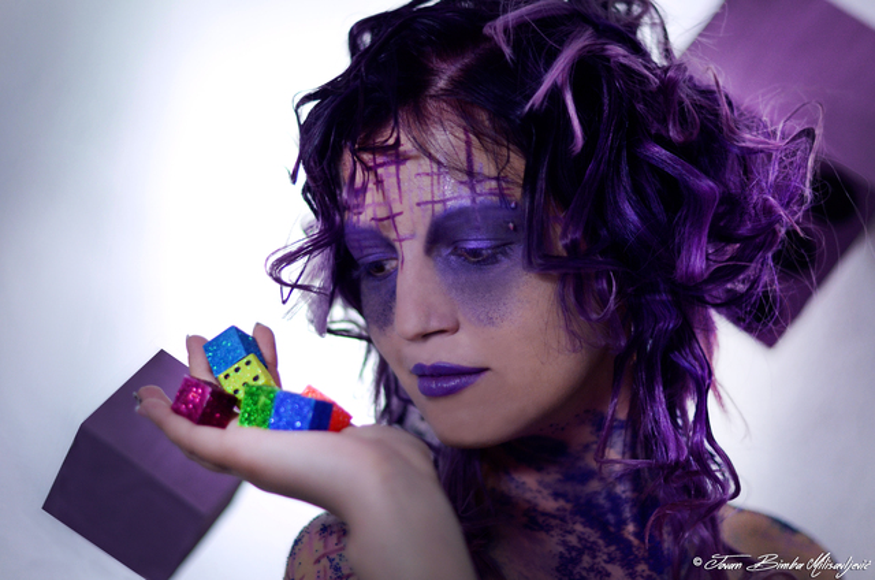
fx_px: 1819
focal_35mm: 75
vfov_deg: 18.1
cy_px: 290
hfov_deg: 27.0
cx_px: 438
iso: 800
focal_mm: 50
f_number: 1.4
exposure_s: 1/500
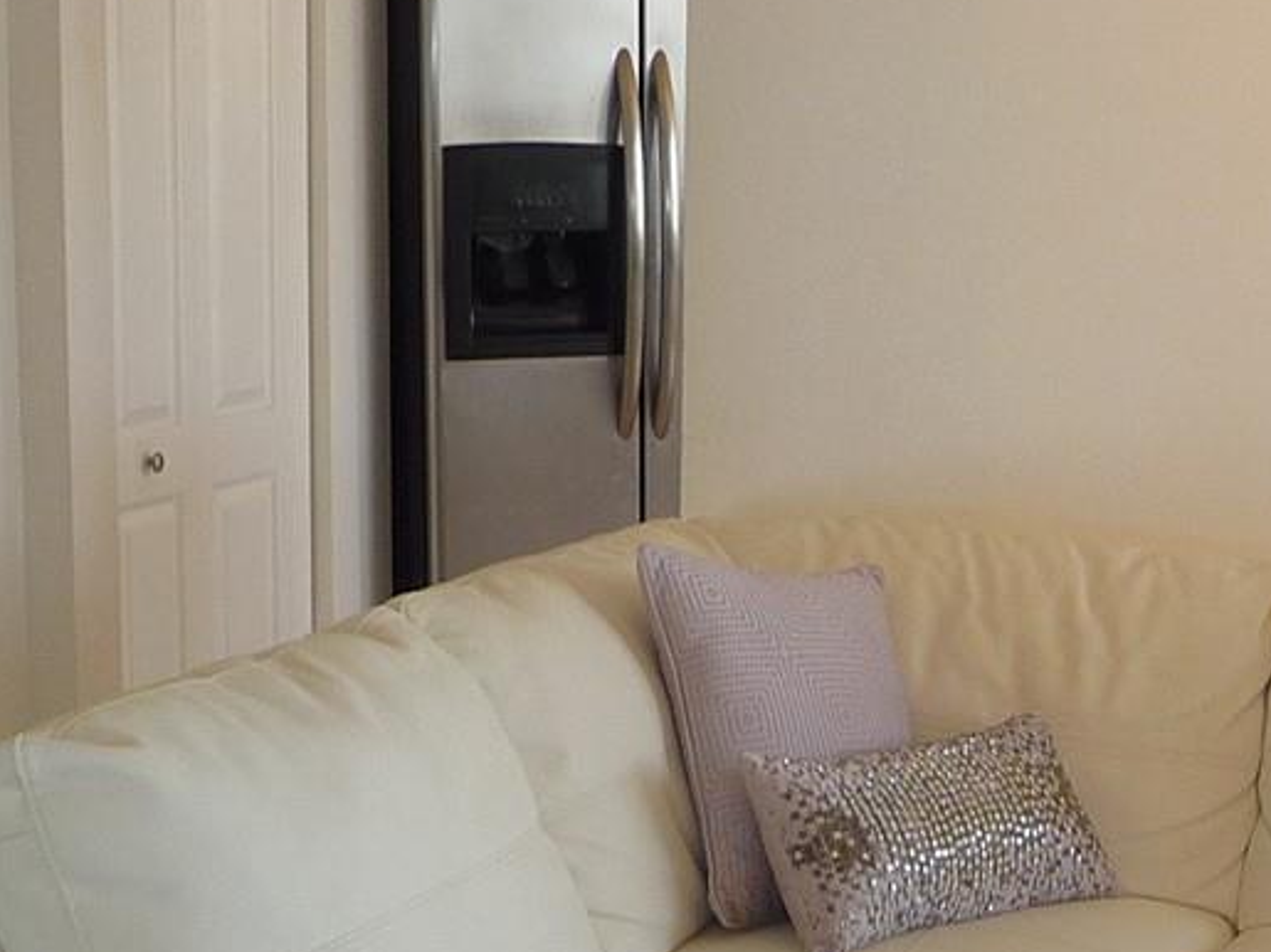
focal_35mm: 87
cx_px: 1022
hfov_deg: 22.2
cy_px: 732
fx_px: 3194
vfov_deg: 16.9
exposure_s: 1/60
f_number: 3.3
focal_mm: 4.7
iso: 100
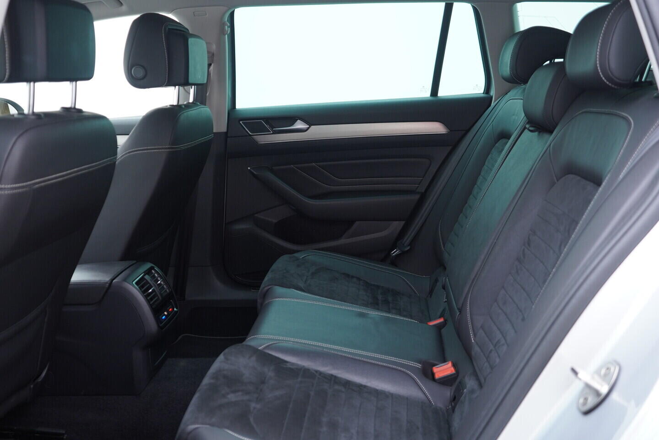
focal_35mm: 36
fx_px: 659
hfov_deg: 53.1
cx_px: 330
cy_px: 220
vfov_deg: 36.9
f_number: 2.8
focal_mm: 24
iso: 320
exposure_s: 1/40
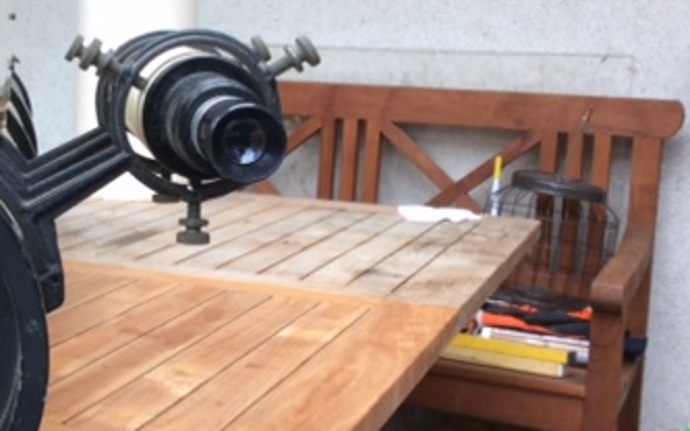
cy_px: 153
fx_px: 1222
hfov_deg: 30.1
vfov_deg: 20.0
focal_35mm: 65
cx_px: 66
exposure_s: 1/50
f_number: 2.4
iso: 32
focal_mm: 3.3
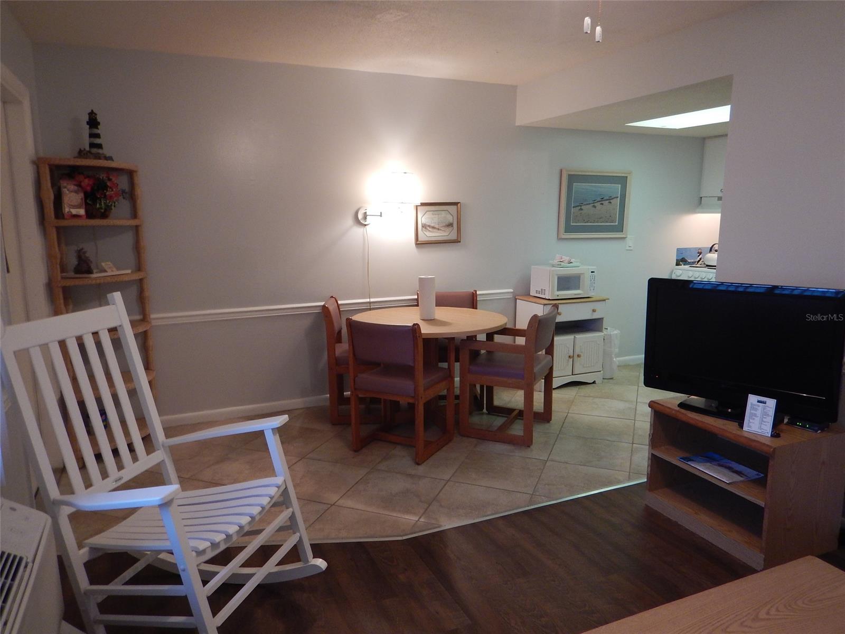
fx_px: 586
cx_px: 422
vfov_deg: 56.8
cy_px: 317
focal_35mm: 24
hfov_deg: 71.6
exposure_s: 1/30
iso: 250
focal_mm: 4.3
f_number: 2.8
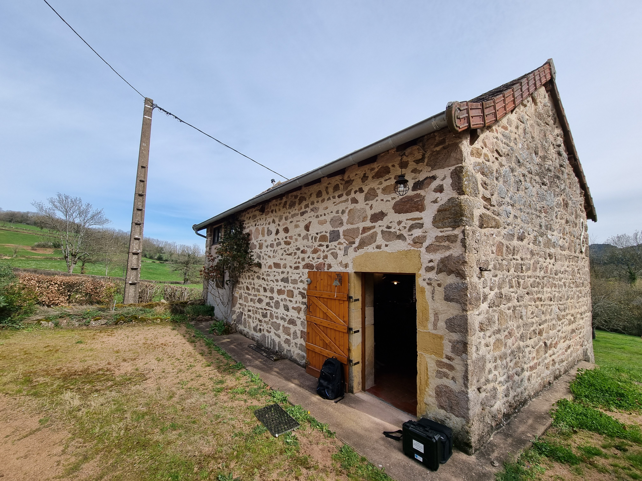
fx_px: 241
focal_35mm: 13
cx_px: 321
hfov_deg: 106.2
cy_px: 240
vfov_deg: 89.9
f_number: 2.2
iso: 50
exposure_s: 1/1620
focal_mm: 2.2
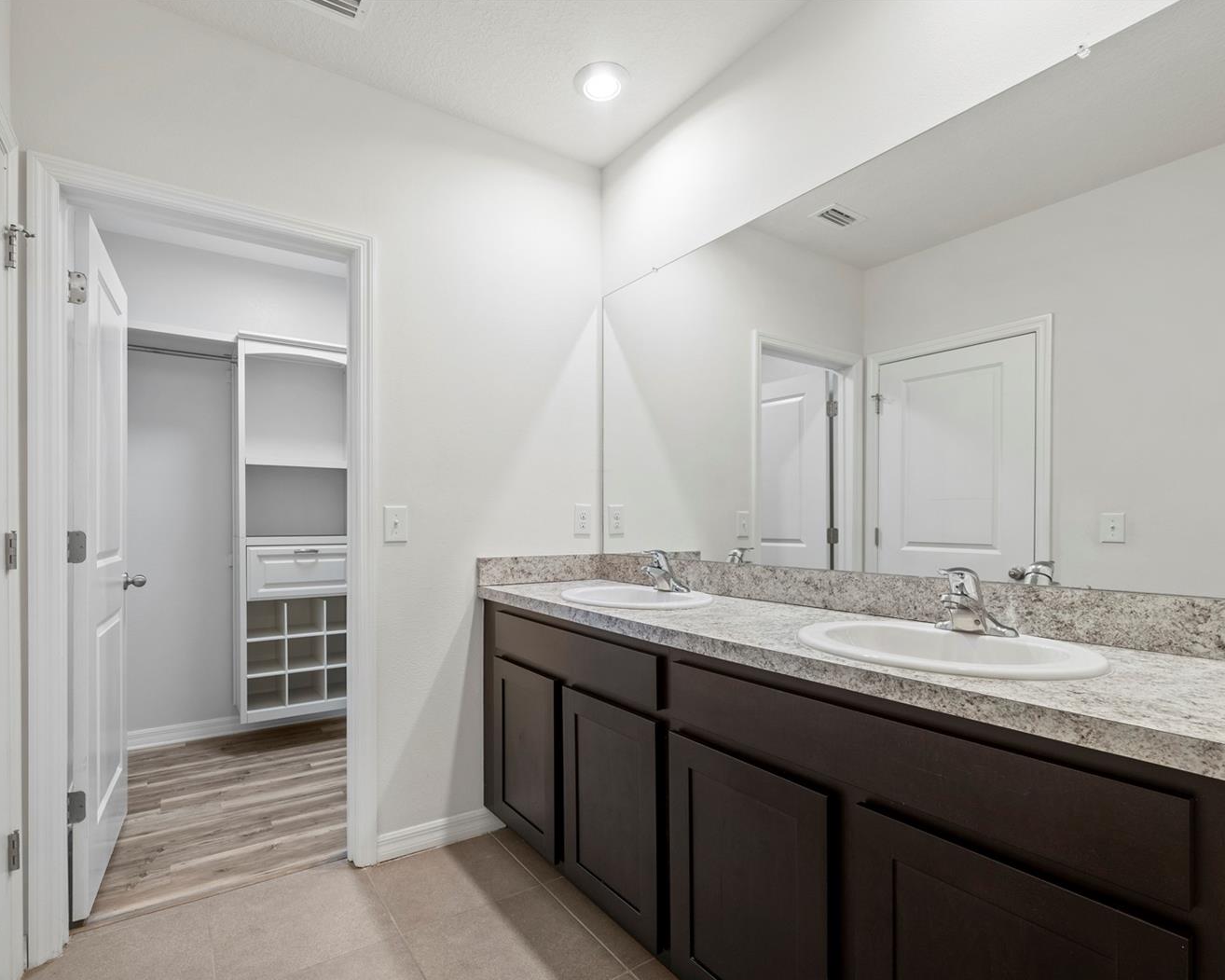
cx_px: 576
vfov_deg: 80.4
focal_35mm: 16
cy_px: 492
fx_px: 580
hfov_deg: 93.0
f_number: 8
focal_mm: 14
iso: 250
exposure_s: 1/2
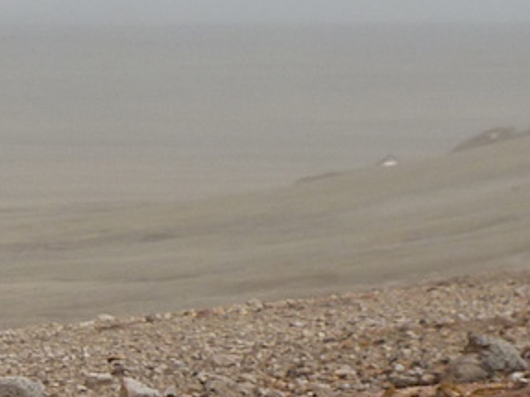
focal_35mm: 336
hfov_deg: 5.9
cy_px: 547
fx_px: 5142
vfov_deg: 4.4
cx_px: -131
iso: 80
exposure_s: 1/200
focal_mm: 11
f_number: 4.1
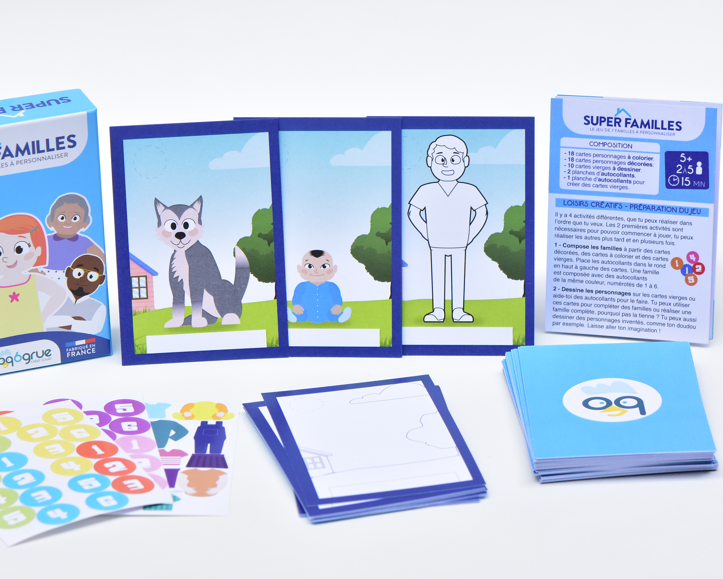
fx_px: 3094
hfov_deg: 13.3
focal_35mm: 145
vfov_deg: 10.7
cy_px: 289
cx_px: 308
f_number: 7.1
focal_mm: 85
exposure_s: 1/320
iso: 800
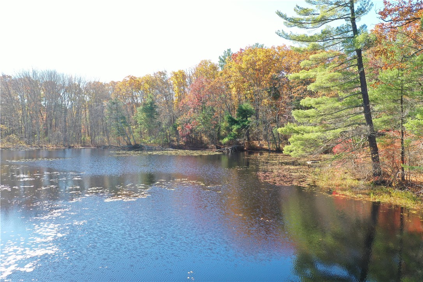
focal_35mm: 28
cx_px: 212
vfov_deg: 46.4
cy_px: 141
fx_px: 329
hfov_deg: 65.5
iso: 100
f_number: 3.5
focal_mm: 10.26
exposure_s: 1/60
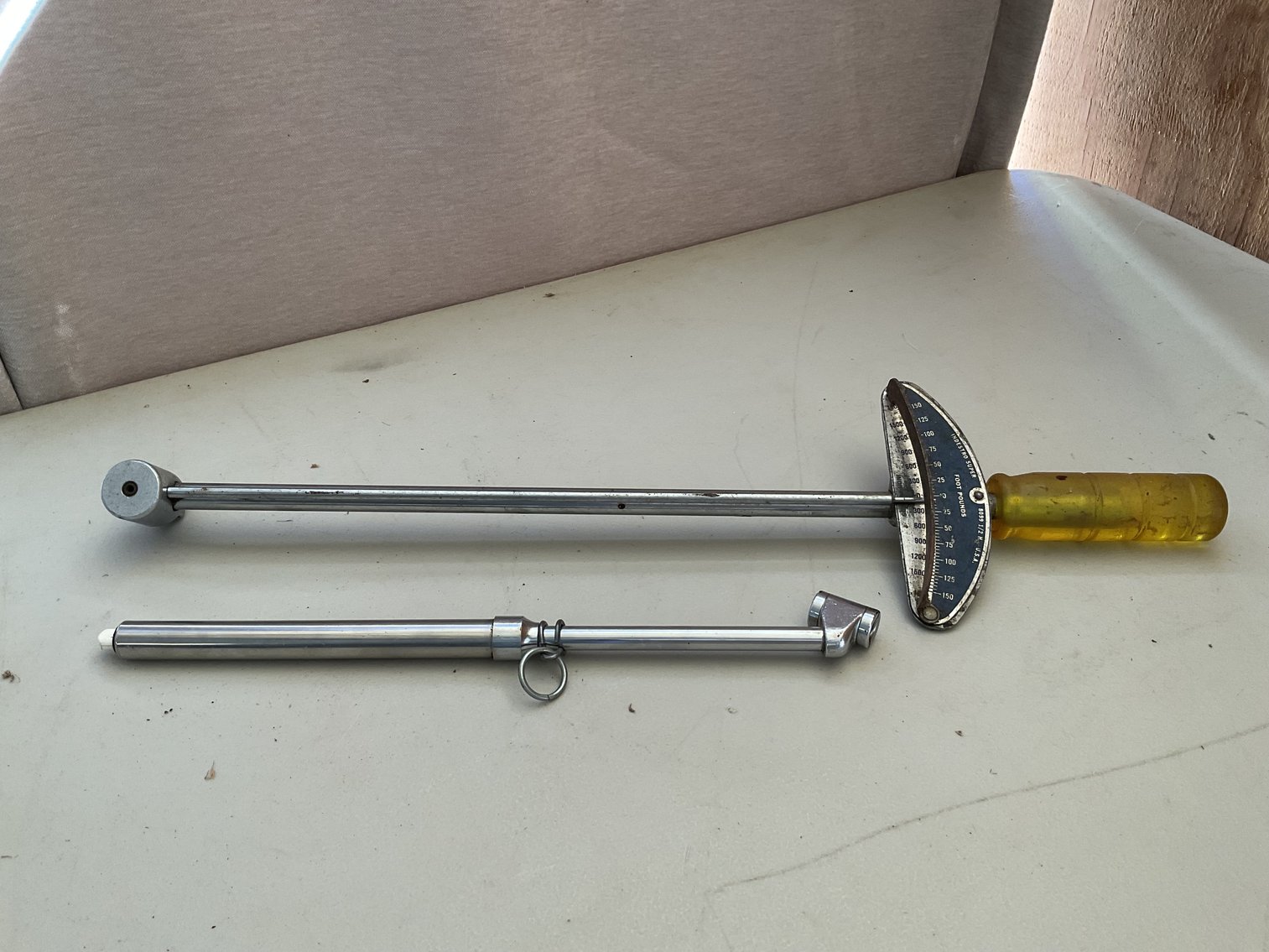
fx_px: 1063
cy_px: 476
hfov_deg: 61.7
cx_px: 634
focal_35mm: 29
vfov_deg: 48.2
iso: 50
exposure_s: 1/60
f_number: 1.8
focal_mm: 3
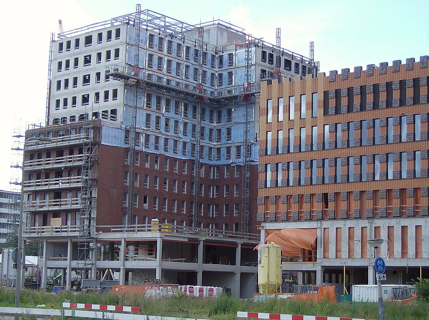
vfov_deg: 20.9
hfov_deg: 27.8
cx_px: 214
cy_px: 160
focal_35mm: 70
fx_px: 865
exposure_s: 1/413
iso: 100
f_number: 3.7
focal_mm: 11.6
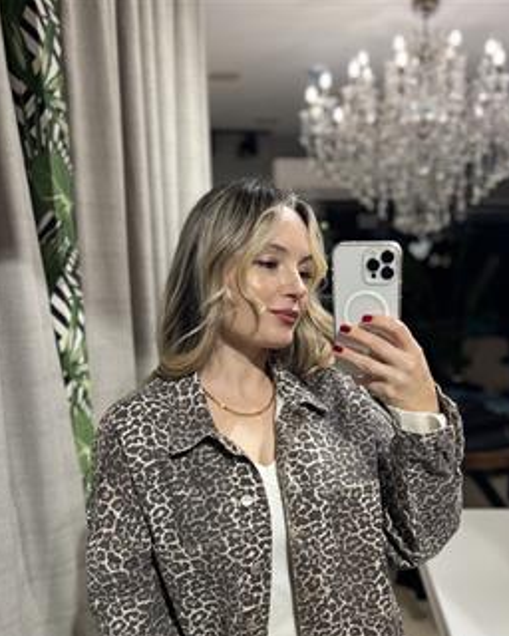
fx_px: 697
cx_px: 274
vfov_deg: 47.6
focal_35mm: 37
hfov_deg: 40.1
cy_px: 461
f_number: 1.5
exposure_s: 1/100
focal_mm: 5.7
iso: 40
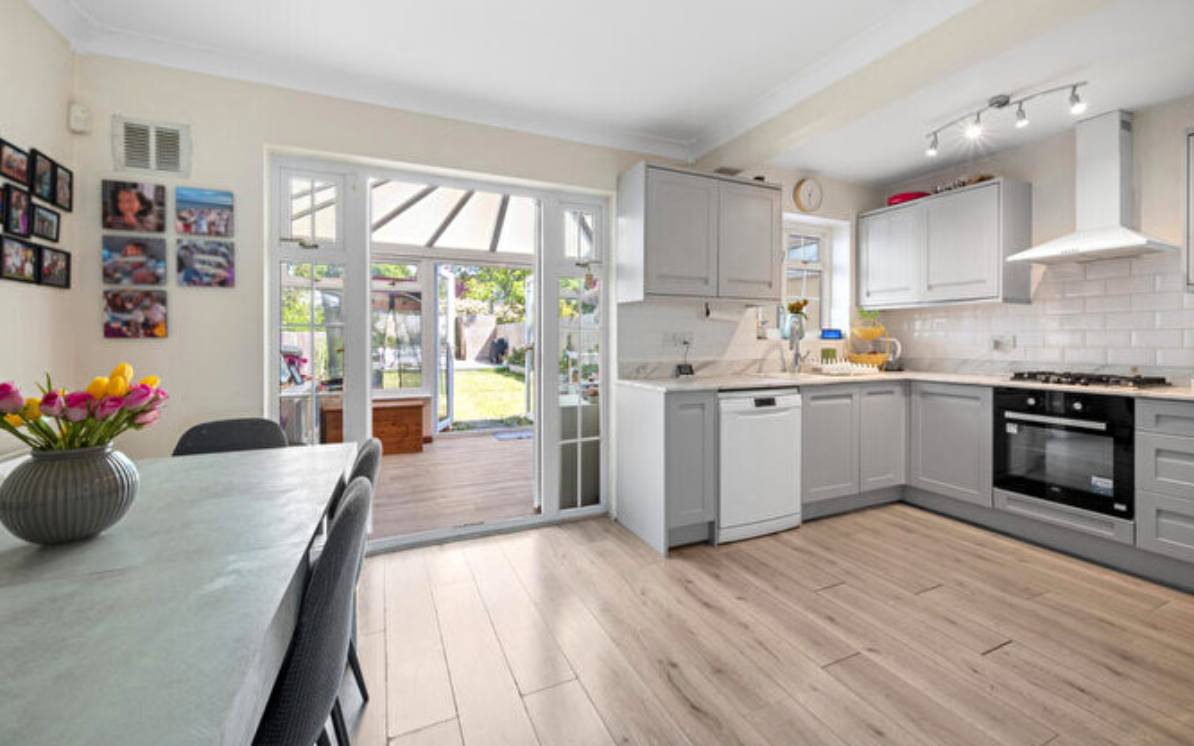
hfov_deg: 101.5
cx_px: 610
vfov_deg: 74.6
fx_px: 488
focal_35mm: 15
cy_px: 339
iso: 200
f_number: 16
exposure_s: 1/1.67
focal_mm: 14
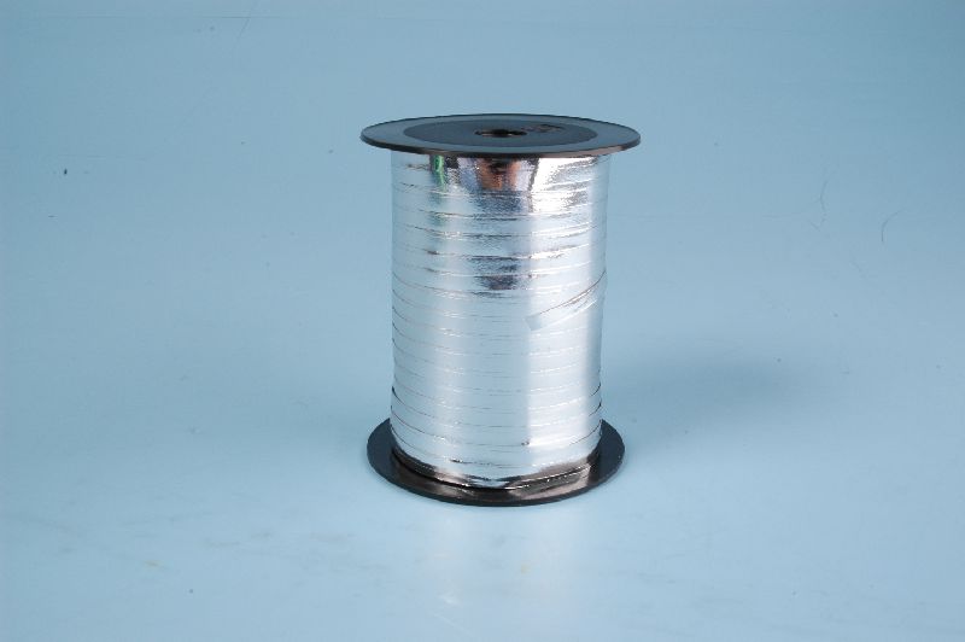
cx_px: 482
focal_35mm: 42
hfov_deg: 46.4
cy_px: 321
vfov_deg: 31.8
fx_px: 1125
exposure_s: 1/800
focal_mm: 28
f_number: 22
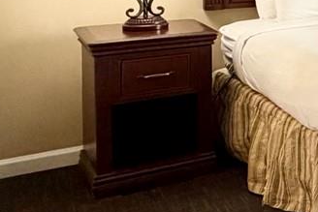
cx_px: 683
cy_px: -38
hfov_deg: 17.3
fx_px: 627
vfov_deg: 18.3
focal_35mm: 71
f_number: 2.2
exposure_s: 1/120
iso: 320
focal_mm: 2.22
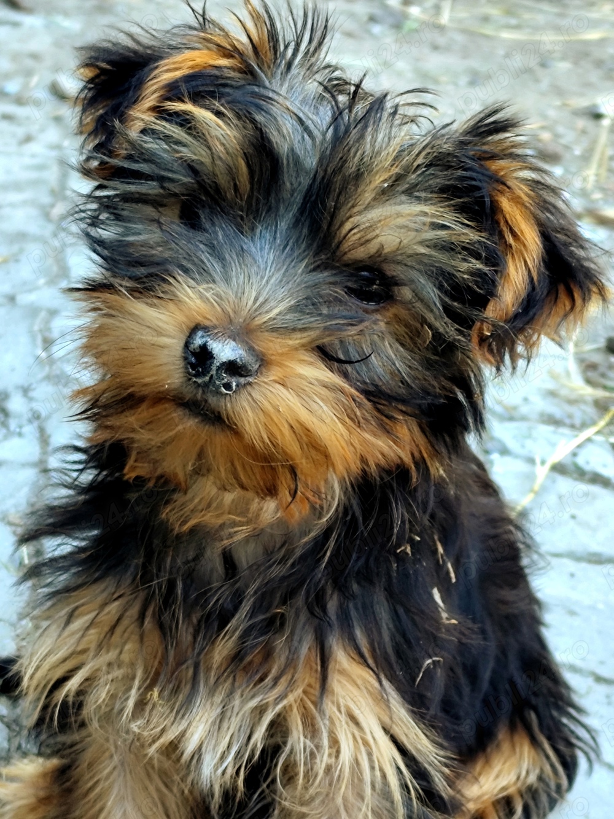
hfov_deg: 13.8
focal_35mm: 107
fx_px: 2531
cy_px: 410
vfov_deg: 18.4
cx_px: 307
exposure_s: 1/50
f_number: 1.65
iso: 200
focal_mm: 6.19
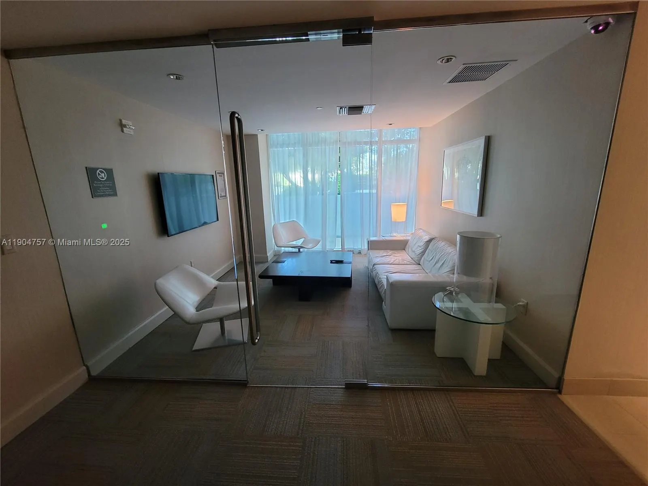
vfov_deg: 89.9
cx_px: 324
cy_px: 243
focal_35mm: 13
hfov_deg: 106.2
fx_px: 243
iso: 500
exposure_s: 1/29
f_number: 2.2
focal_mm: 2.2
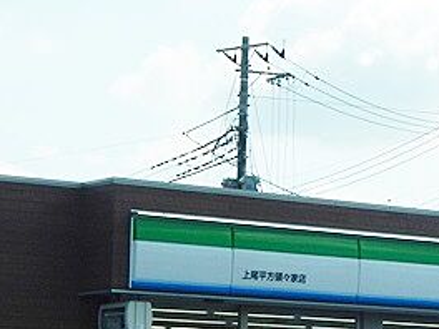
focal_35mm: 148
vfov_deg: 10.0
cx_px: 451
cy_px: 253
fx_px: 1877
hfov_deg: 13.1
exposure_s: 1/1250
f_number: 4
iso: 125
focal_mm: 10.9
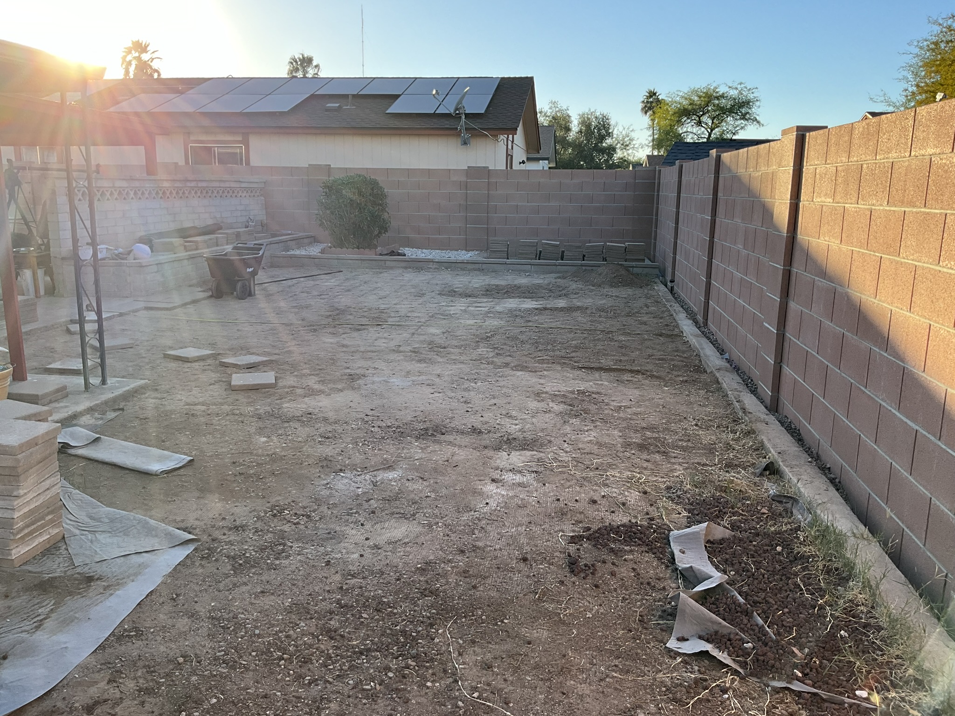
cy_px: 358
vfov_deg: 48.2
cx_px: 478
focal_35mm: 29
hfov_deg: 61.7
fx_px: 800
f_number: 1.8
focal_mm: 3
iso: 25
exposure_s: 1/454
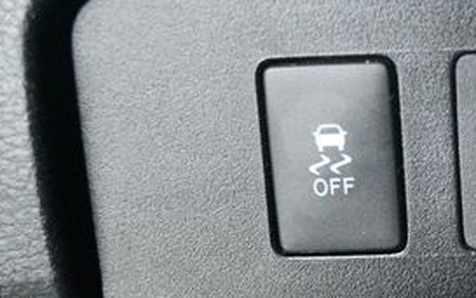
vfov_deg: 13.8
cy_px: 310
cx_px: 504
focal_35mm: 93
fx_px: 1207
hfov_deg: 21.3
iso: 12800
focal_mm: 26
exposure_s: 1/50
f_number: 4.2
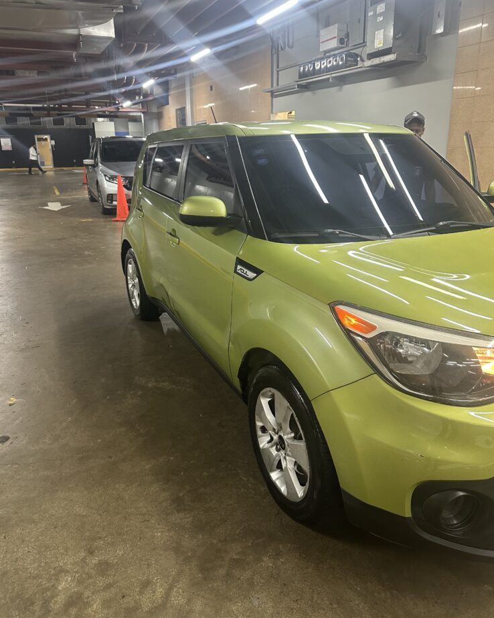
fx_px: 475
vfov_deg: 66.0
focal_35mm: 26
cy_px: 291
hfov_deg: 54.9
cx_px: 247
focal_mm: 6.86
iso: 320
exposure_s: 1/60
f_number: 1.78
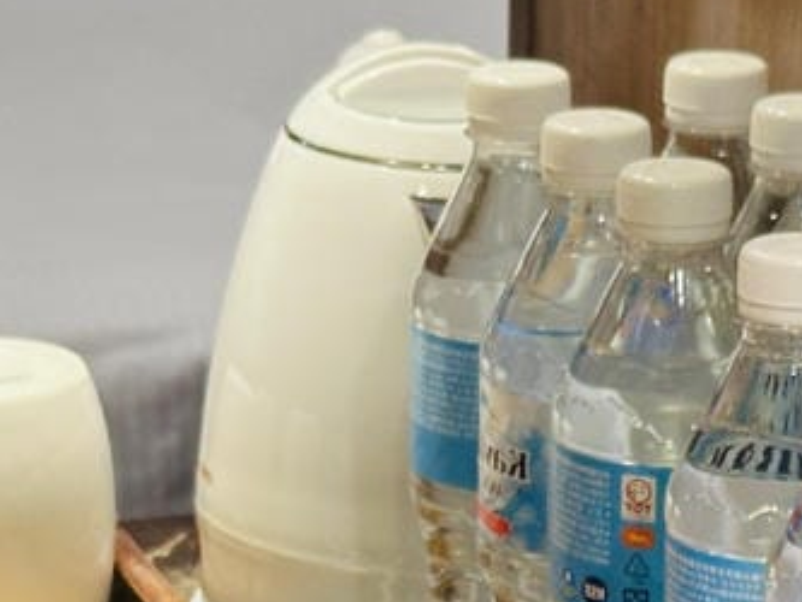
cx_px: 537
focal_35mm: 173
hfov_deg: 11.4
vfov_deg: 8.4
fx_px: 4010
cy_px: 978
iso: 100
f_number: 1.78
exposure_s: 1/60
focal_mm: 6.86
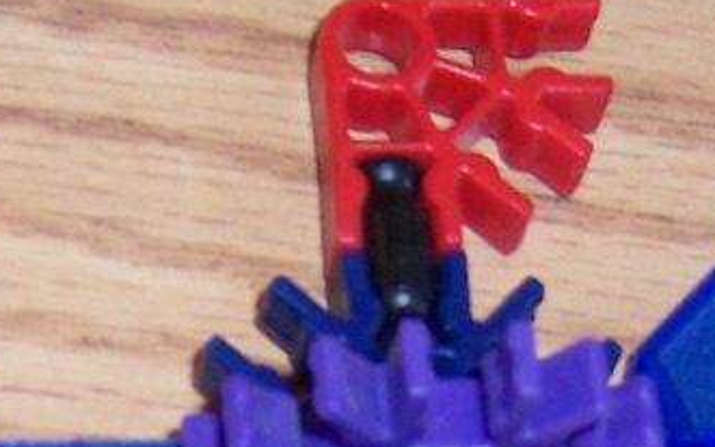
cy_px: 939
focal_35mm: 164
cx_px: 125
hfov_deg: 12.7
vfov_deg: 7.6
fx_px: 3196
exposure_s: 1/60
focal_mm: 5.5
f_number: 2.8
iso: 140
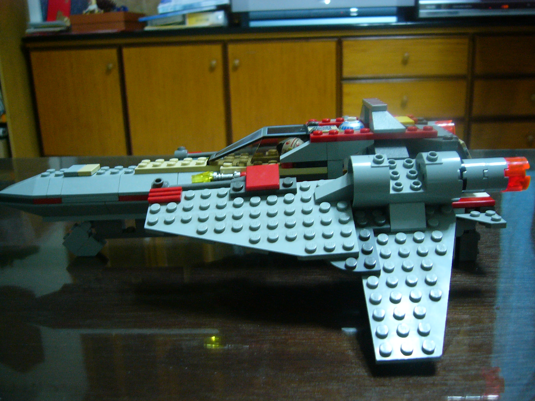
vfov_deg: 40.7
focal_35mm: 35
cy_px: 200
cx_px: 268
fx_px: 541
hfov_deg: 52.6
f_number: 2.8
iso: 200
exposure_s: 1/8
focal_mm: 5.8
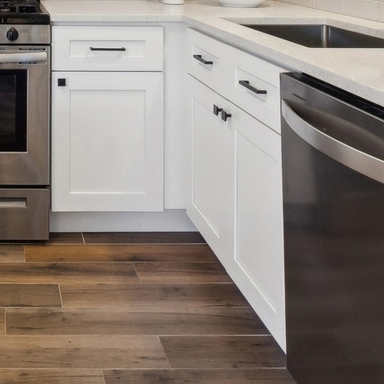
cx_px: -3
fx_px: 590
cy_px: -58
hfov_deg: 33.0
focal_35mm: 47
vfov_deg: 31.2
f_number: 9
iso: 200
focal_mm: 10
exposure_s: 1/10
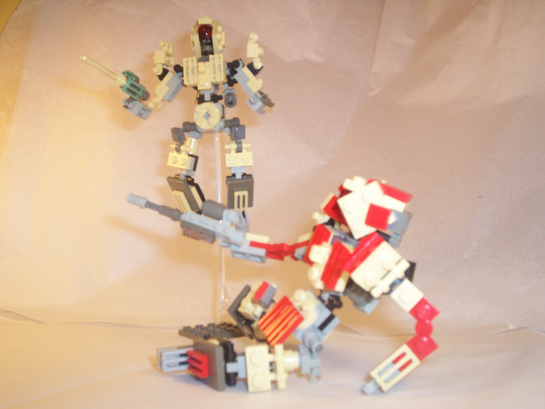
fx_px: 567
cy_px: 204
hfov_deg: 51.4
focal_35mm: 36
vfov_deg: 39.7
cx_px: 272
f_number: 4.5
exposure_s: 1/72.5
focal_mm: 5.9
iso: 140
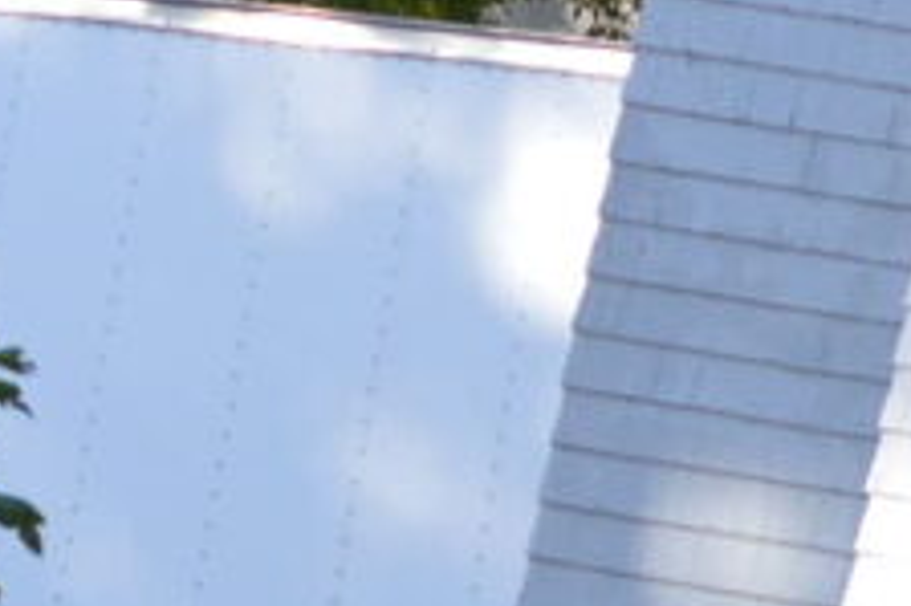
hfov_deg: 2.4
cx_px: 724
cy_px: 153
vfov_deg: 1.6
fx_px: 22136
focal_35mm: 875
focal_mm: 85
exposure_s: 1/500
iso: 400
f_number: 5.6
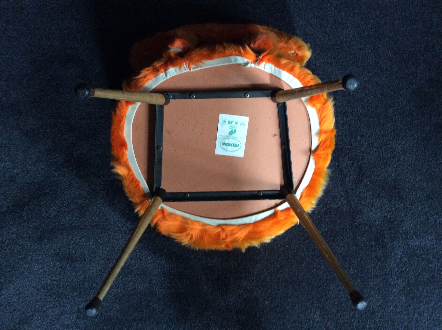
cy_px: 165
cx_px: 221
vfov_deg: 44.1
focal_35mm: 32
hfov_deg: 56.9
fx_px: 408
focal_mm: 3.3
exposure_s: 1/17
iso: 320
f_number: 2.4
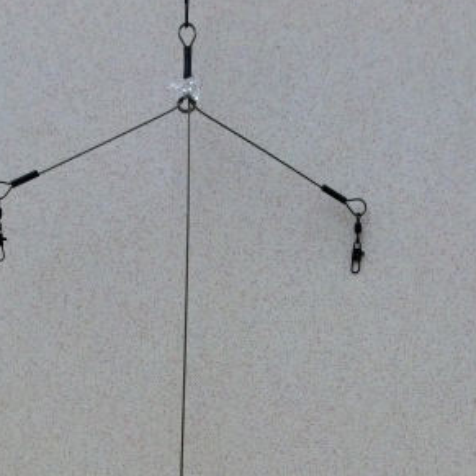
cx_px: 170
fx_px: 1136
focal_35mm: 73
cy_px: 608
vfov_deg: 21.5
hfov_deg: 23.6
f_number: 2.2
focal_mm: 4.12
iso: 32
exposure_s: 1/345
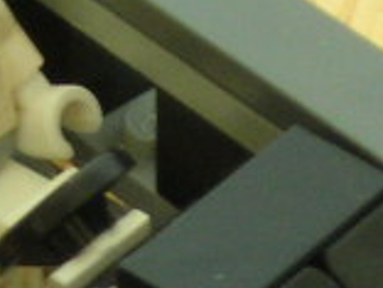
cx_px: 160
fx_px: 2755
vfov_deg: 5.9
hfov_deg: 8.0
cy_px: 485
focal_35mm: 249
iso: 95
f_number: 3.2
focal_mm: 6.3
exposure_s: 1/3.9
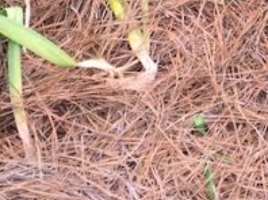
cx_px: 499
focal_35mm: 150
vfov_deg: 8.9
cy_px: -289
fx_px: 1160
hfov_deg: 12.0
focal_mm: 4.15
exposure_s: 1/224
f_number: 2.2
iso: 25
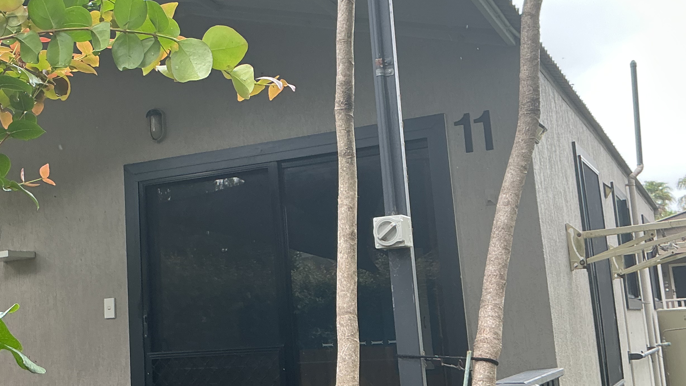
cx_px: 241
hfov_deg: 39.5
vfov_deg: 23.0
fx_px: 946
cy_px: 165
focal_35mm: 52
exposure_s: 1/191
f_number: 1.8
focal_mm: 3
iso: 20
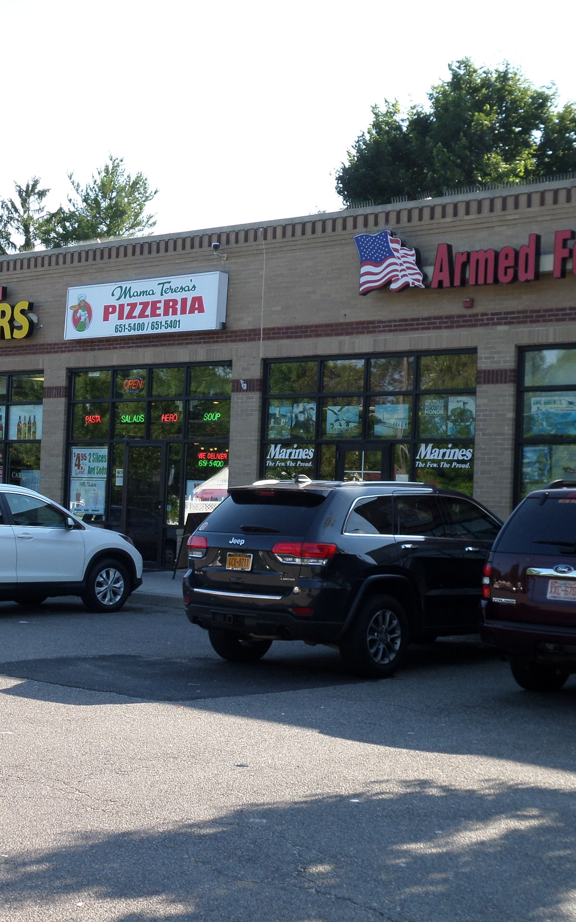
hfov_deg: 21.5
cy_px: 461
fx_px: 1507
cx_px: 170
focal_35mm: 60
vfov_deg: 34.0
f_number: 3.9
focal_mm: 7.6
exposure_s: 1/250
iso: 80
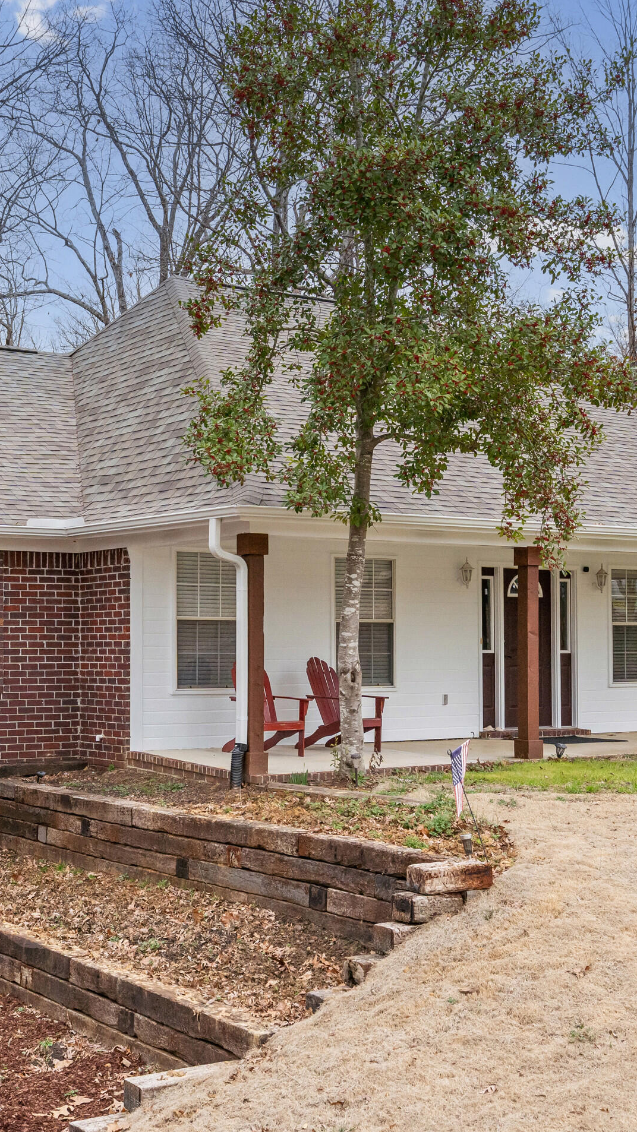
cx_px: 264
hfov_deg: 23.5
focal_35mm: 51
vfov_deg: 40.6
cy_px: 573
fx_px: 1532
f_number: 9
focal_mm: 32
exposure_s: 1/400
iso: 1000
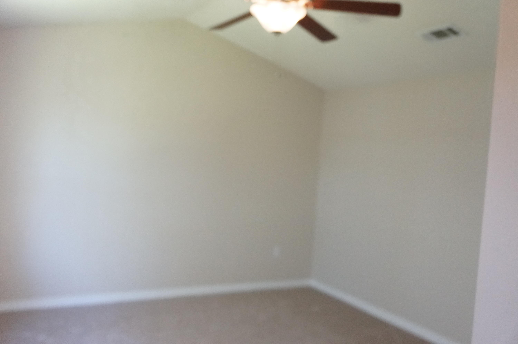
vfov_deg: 42.2
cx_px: 259
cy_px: 172
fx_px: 446
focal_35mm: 31
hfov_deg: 60.3
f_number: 4
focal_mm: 21
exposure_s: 1/250
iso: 4000
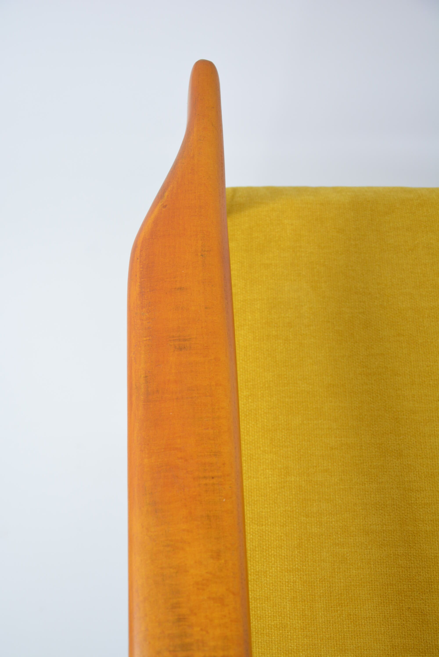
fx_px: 1314
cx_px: 220
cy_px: 328
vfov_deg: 28.1
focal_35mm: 72
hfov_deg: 19.0
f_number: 5.6
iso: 450
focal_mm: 48
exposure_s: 1/60
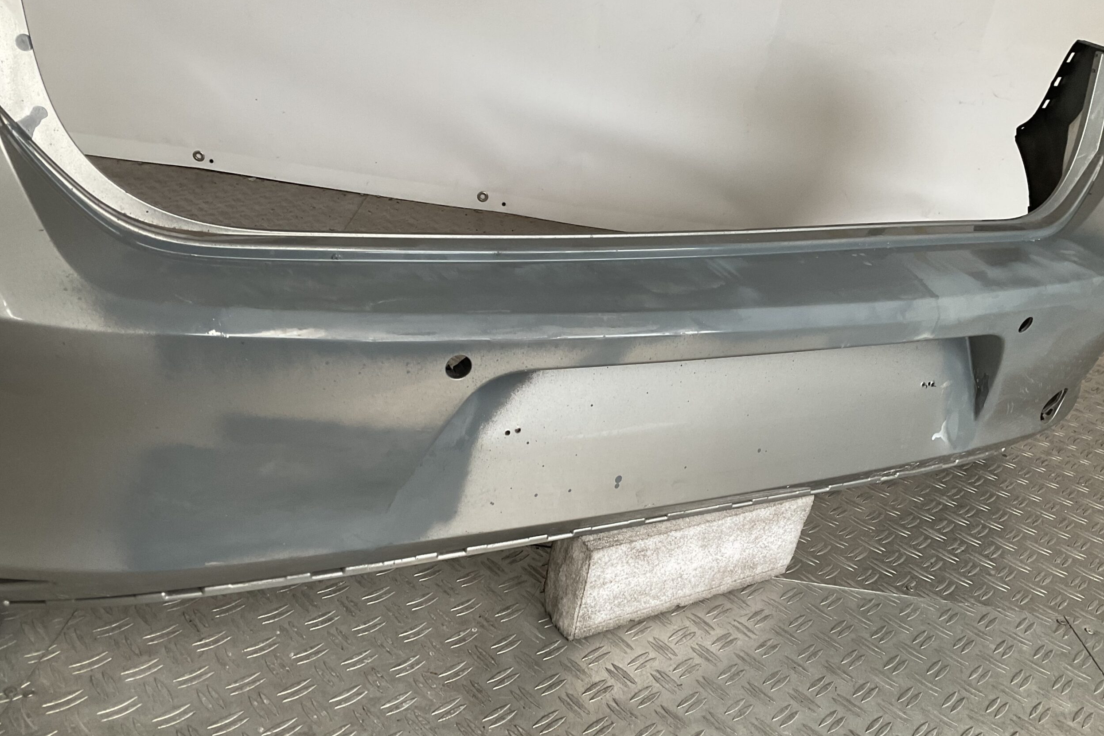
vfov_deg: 42.3
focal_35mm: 31
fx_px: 951
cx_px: 552
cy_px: 407
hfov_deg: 60.3
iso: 64
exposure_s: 1/50
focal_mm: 3
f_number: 1.8
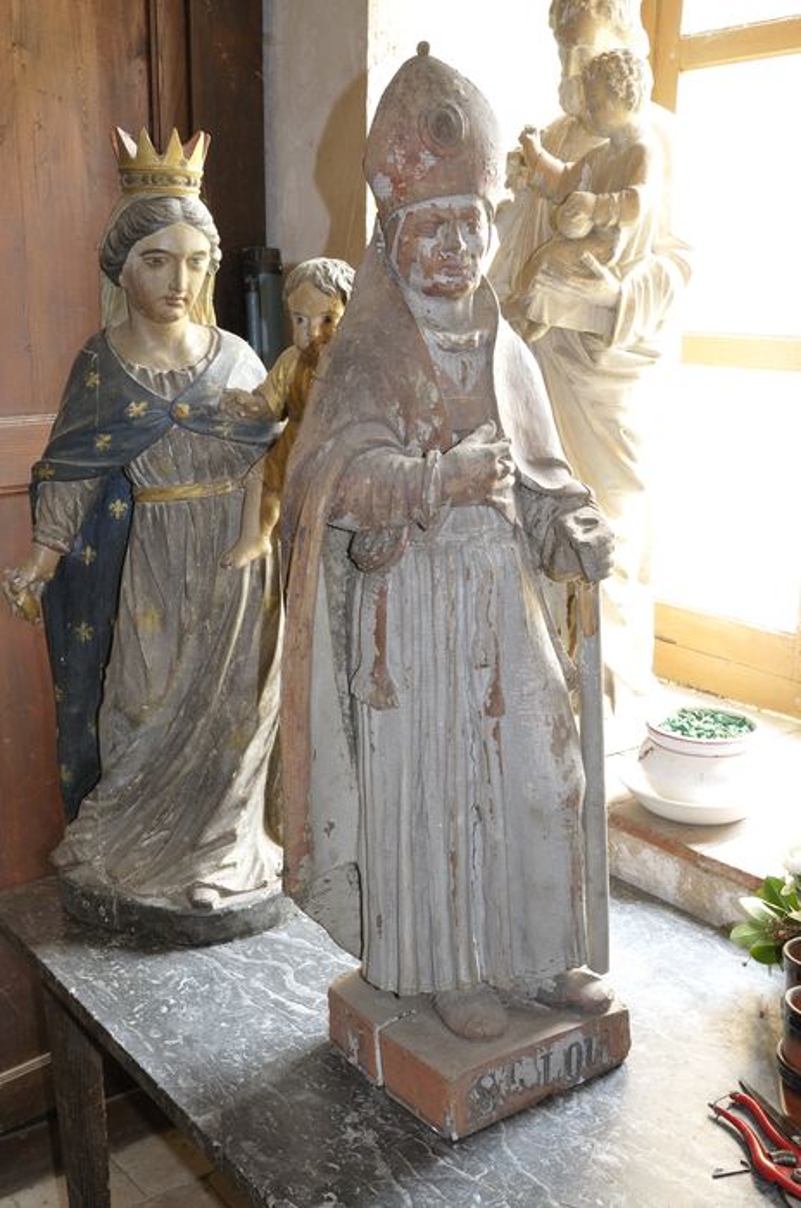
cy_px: 604
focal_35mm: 39
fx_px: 1307
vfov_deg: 49.6
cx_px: 400
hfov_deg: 34.1
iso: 320
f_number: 8
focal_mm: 26
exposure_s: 2
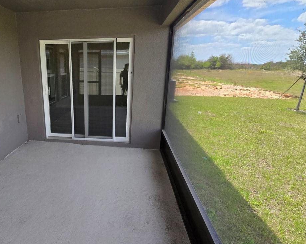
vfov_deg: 63.1
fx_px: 199
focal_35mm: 22
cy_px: 129
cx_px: 91
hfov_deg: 71.7
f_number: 2.2
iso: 160
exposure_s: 1/2000
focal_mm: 2.2
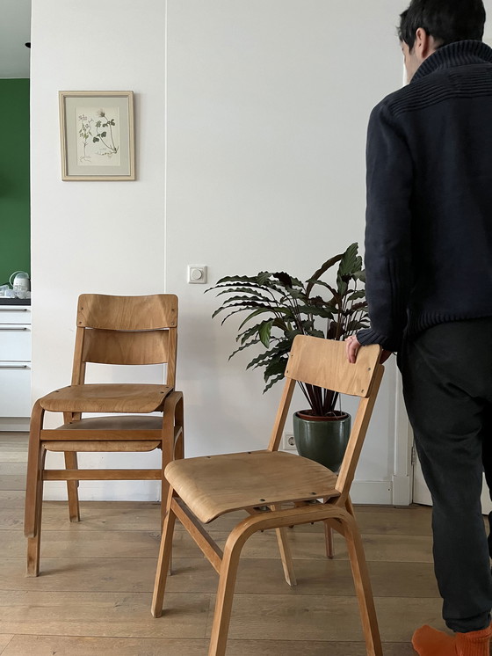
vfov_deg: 67.3
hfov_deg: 53.1
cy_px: 328
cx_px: 246
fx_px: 492
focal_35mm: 26
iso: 400
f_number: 1.6
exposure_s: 1/33
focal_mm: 5.1
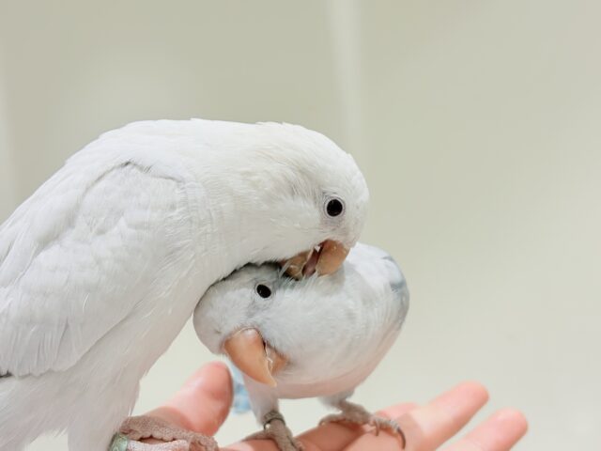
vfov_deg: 28.0
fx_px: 903
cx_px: 300
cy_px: 226
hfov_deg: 36.8
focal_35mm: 52
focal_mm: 5.96
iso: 25
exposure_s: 1/100
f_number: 1.6
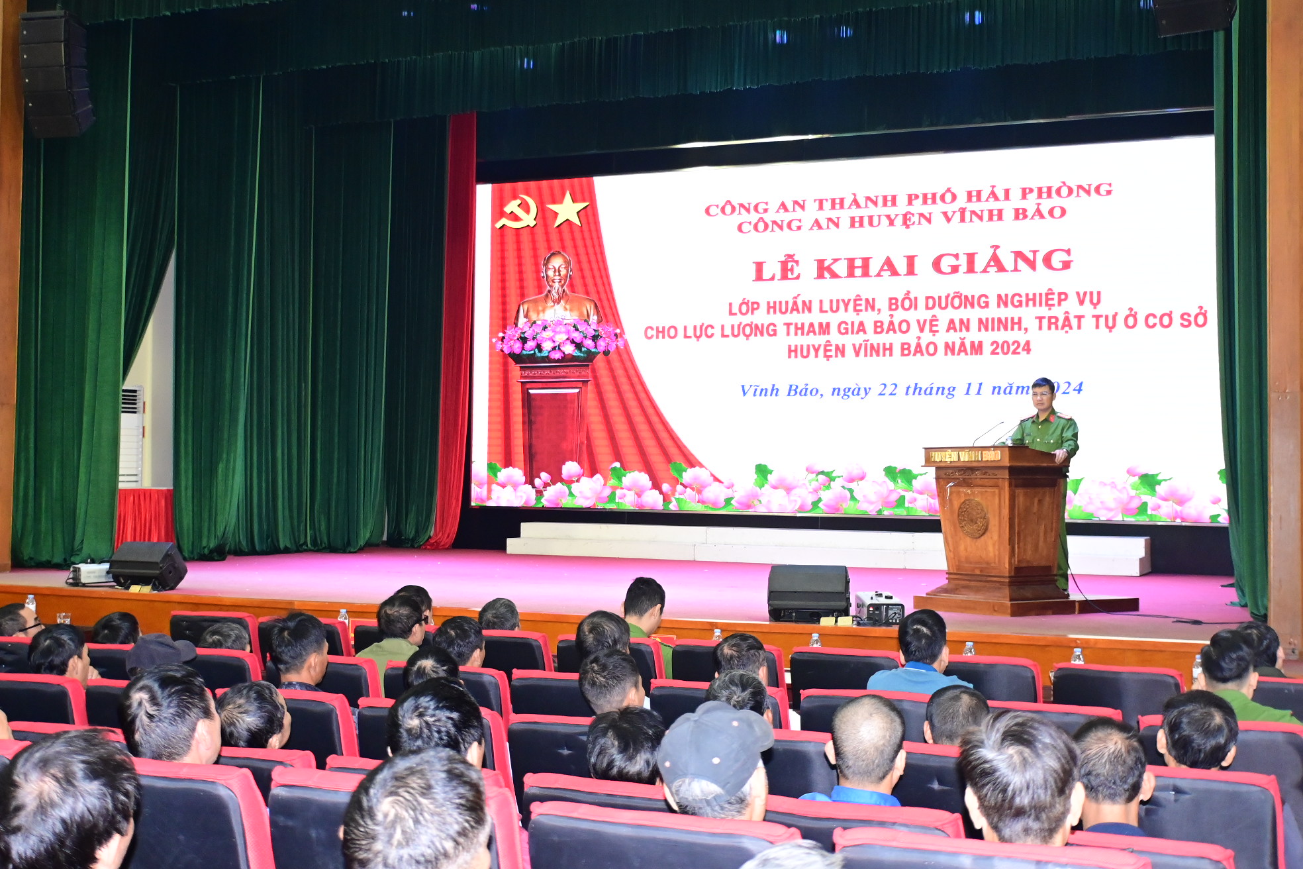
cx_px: 652
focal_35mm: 48
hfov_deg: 41.1
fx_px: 1737
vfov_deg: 28.1
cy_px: 434
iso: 2500
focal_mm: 32
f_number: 4
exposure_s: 1/200
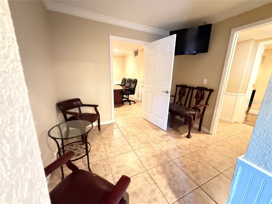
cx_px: 136
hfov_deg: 102.1
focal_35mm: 14
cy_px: 102
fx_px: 110
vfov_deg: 85.7
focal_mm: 2.22
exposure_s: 1/30
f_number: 2.2
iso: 1250
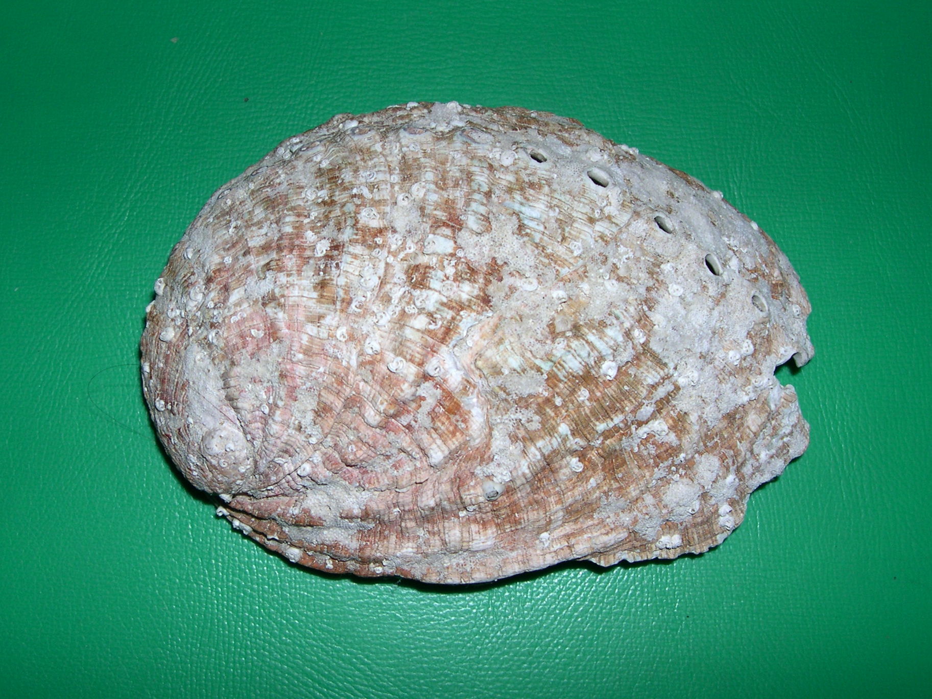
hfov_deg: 49.0
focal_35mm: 38
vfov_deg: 37.7
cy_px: 350
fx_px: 1023
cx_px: 466
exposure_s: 1/60
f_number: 7.6
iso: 100
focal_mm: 8
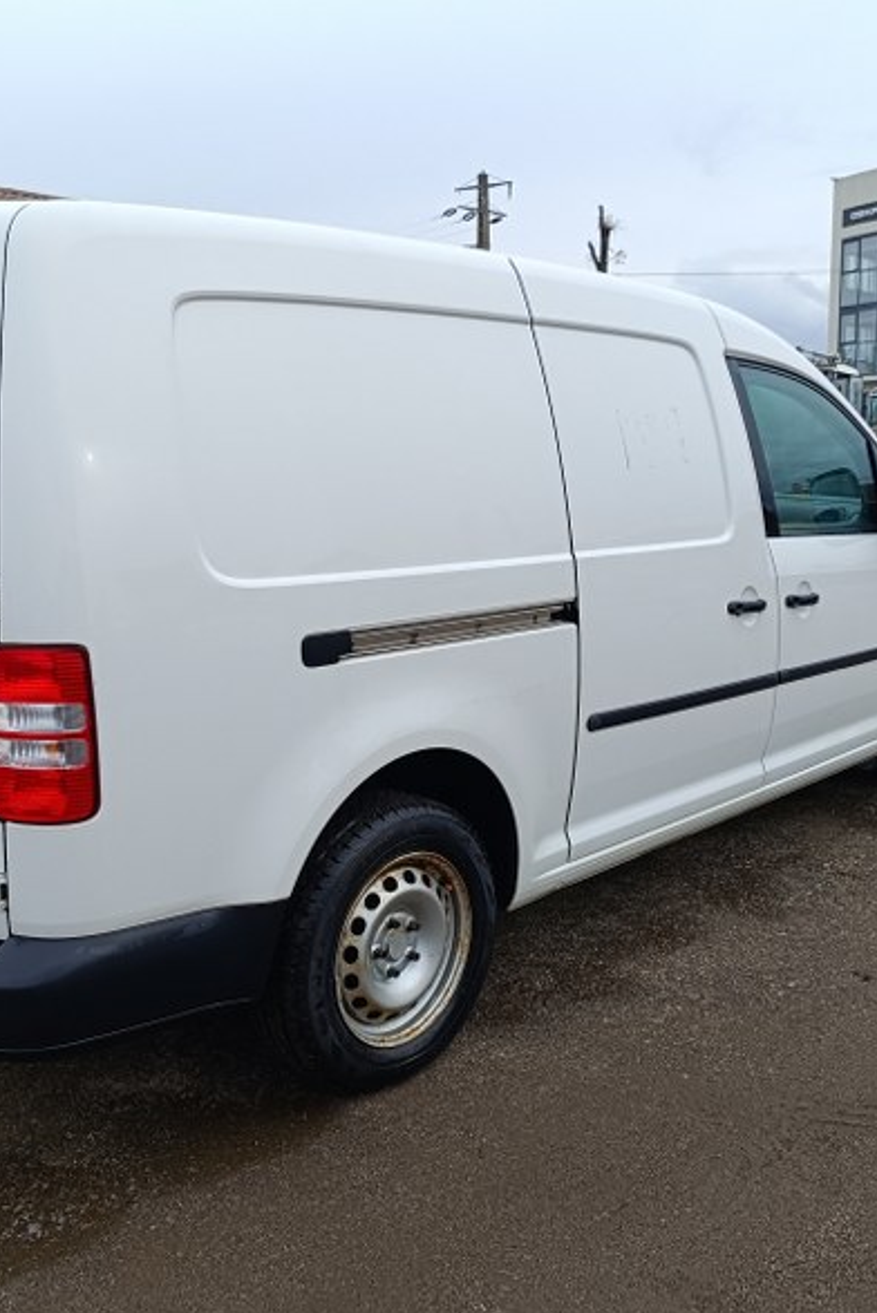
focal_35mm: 34
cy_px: 669
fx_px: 1241
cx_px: 416
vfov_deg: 55.8
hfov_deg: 38.9
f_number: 1.88
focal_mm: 5.59
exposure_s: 1/357
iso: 53
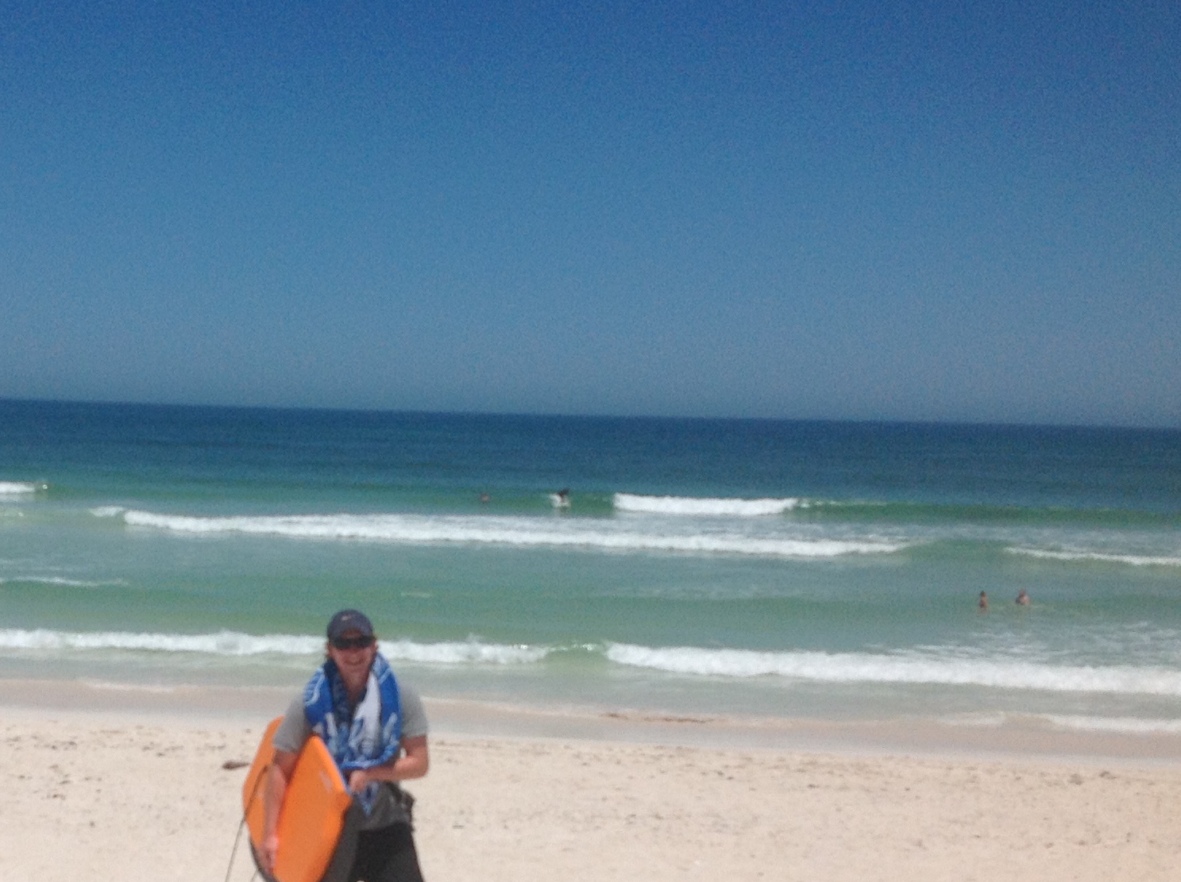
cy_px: 734
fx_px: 2078
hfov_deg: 31.2
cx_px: 318
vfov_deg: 23.5
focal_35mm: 61
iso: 64
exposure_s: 1/7576
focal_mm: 4.28
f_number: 2.4
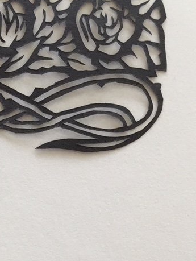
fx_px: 761
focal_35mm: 101
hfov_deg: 14.0
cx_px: -72
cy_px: 423
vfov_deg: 17.0
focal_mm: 4.15
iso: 50
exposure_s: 1/100
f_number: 2.2
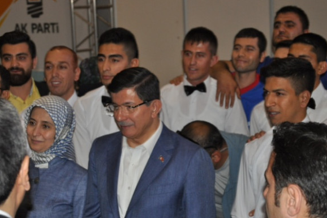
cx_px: 154
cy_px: 114
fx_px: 804
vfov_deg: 15.4
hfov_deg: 23.0
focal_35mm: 89
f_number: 5.6
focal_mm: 55
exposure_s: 1/60
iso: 800
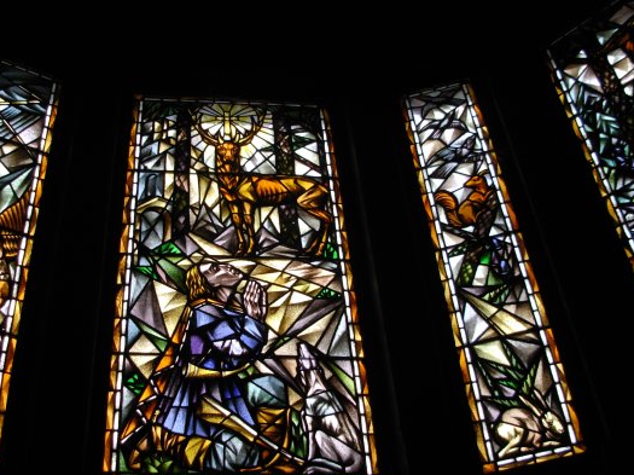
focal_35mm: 51
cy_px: 261
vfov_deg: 28.5
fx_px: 933
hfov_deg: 37.3
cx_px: 238
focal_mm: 6.3
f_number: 2.9
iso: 50
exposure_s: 1/176
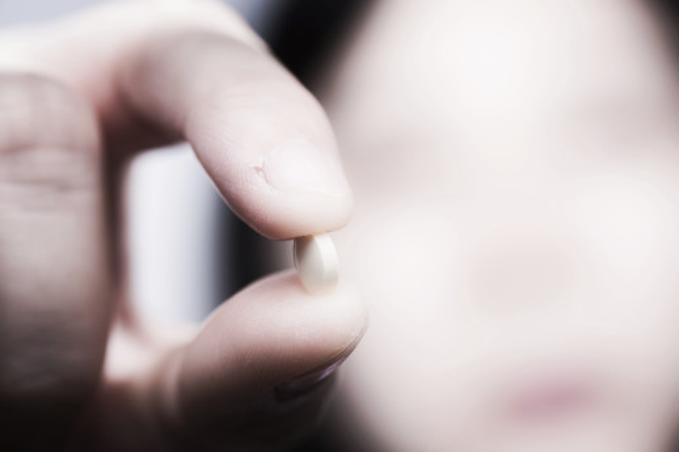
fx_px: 1697
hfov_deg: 22.6
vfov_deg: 15.2
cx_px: 340
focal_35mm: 90
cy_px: 226
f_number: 13
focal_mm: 90
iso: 100
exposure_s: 1/200
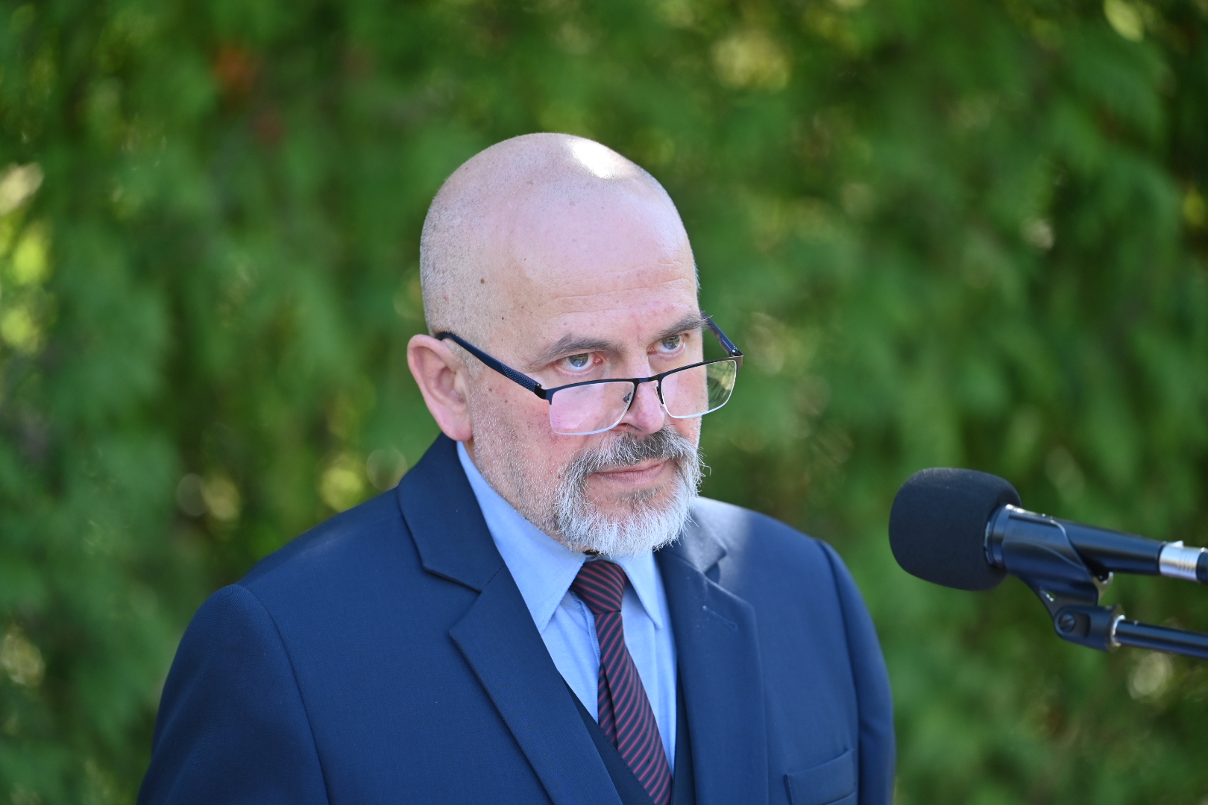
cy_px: 402
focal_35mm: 180
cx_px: 604
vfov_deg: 7.6
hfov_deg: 11.4
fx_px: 6040
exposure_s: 1/500
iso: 280
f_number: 2.8
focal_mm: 180
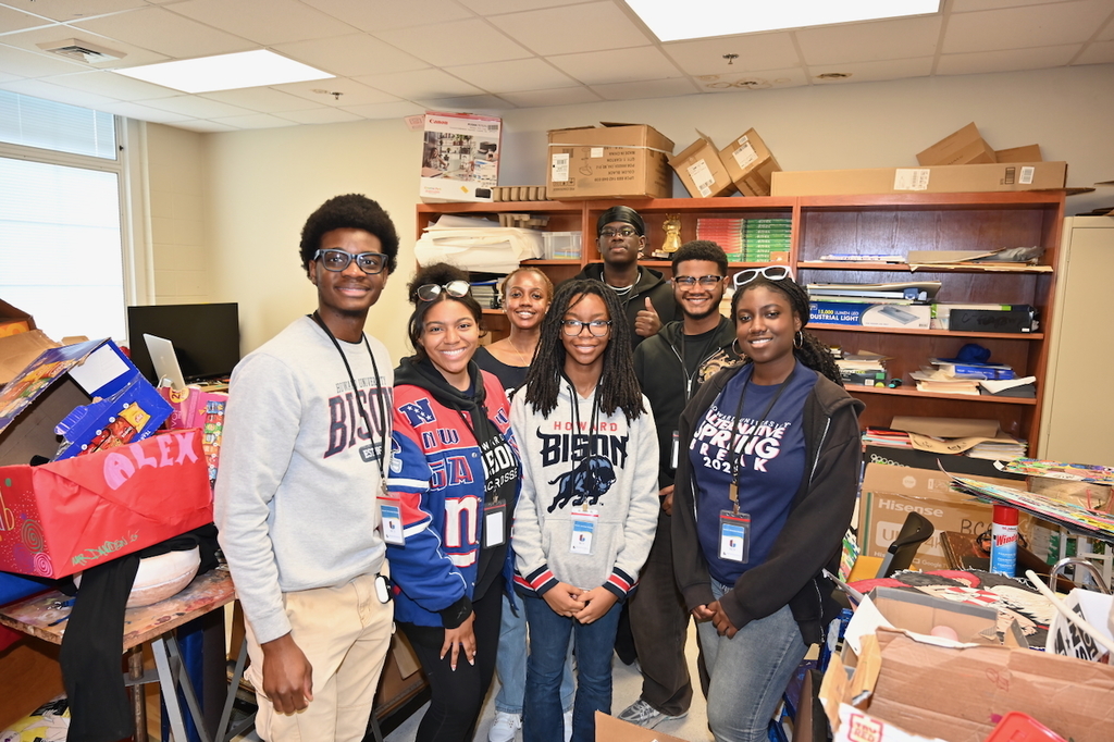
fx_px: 742
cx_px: 557
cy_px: 371
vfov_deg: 53.1
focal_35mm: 24
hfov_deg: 73.8
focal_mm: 24
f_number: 4
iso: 1000
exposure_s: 1/60
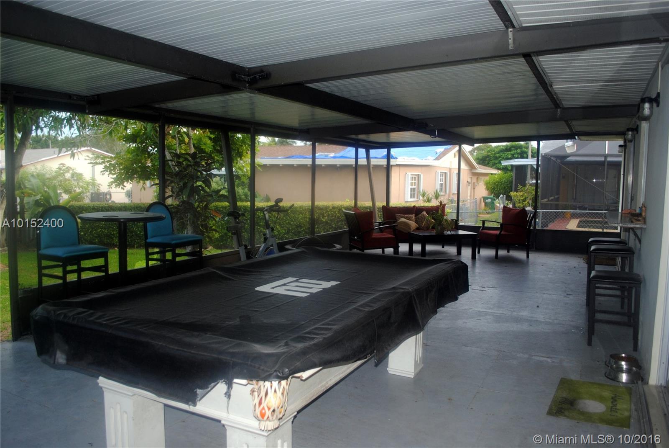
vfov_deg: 48.0
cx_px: 334
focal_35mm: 27
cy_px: 224
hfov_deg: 67.3
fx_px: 502
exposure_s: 1/60
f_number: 3.5
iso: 200
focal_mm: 18
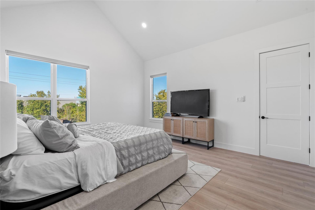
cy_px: 105
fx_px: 140
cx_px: 158
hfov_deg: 96.7
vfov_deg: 73.7
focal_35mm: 16
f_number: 9
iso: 200
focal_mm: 16
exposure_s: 1/1.67
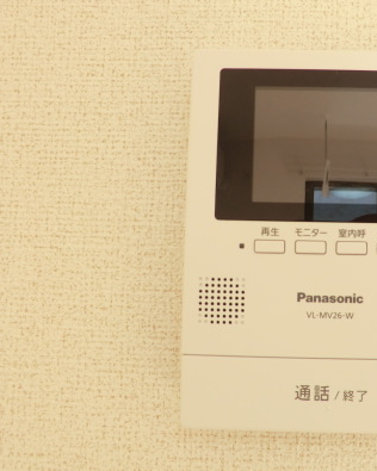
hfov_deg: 37.7
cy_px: 237
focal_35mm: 38
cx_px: 304
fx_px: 530
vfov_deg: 47.9
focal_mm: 4.3
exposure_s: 1/60
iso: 80
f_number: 3.2
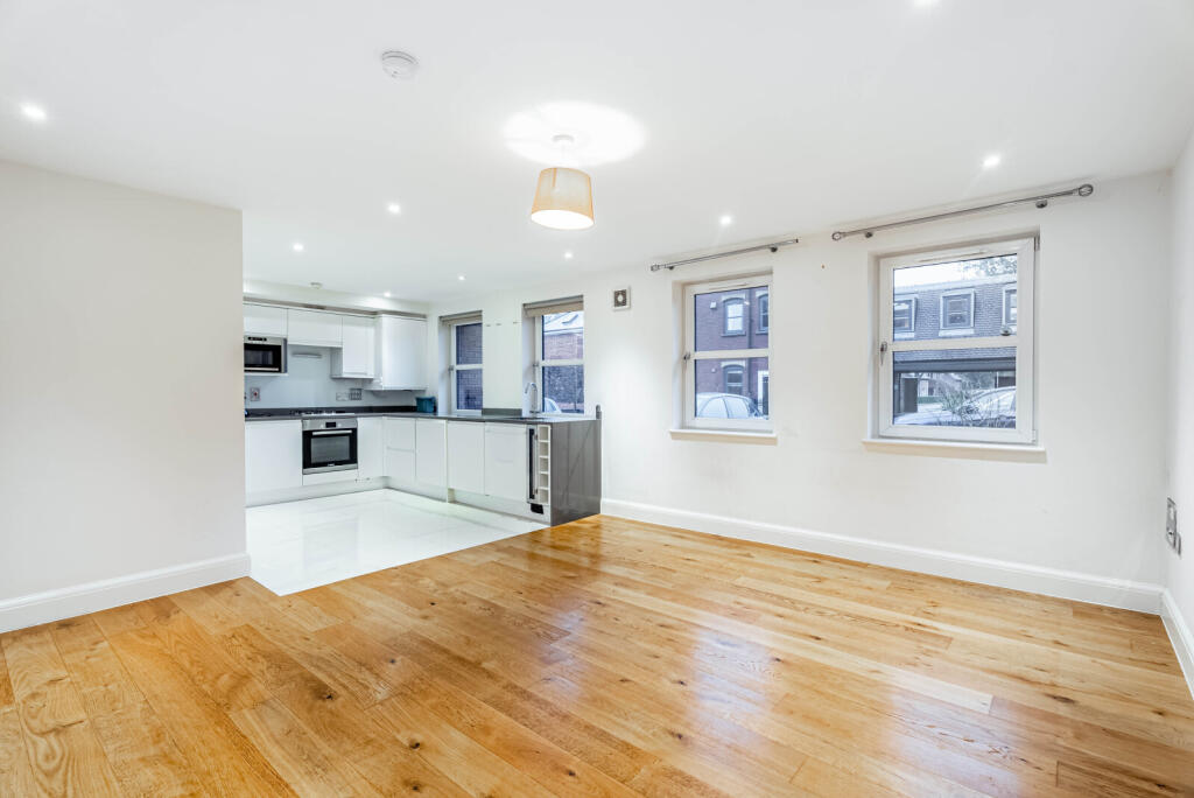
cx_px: 597
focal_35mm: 16
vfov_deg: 73.8
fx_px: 531
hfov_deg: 96.7
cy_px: 399
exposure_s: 1/15
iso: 200
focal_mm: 16
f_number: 8
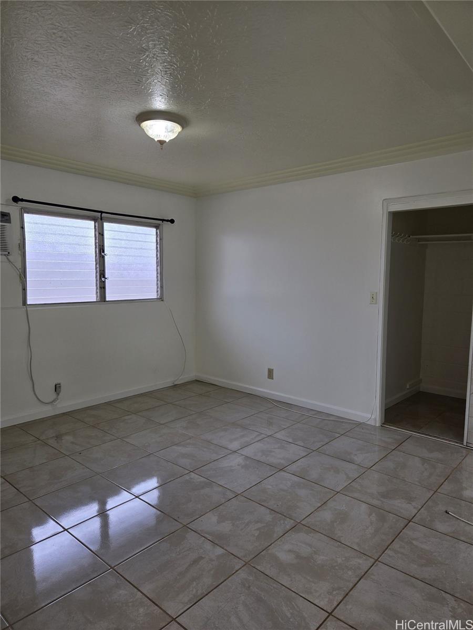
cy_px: 315
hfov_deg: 58.9
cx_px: 236
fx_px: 419
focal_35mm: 23
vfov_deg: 73.9
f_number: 1.8
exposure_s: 1/149
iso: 25
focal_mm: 5.4
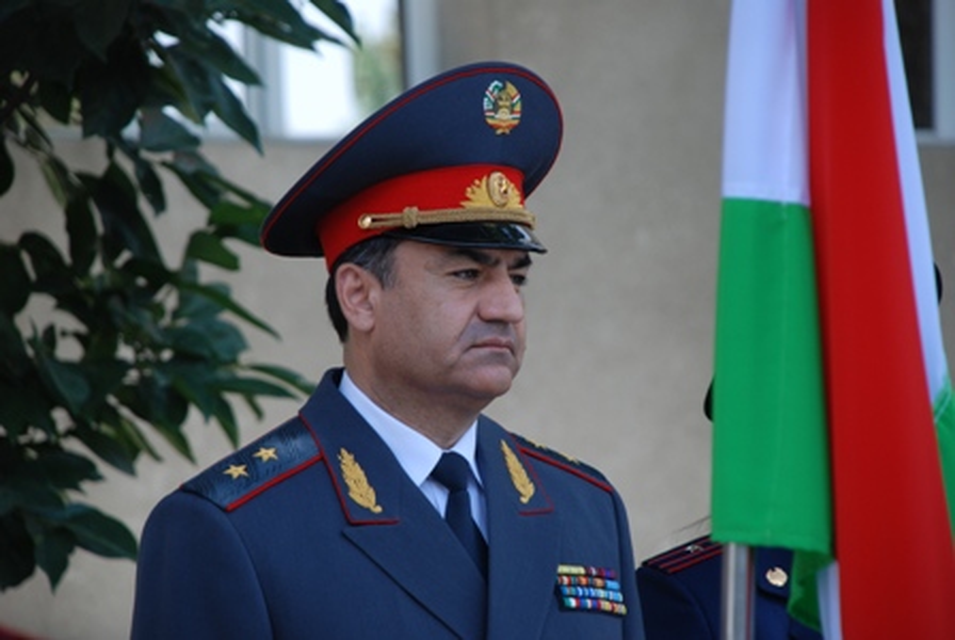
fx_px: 5379
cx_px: 478
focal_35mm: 202
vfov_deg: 6.8
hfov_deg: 10.1
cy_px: 320
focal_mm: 135
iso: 200
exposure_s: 1/125
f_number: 5.6
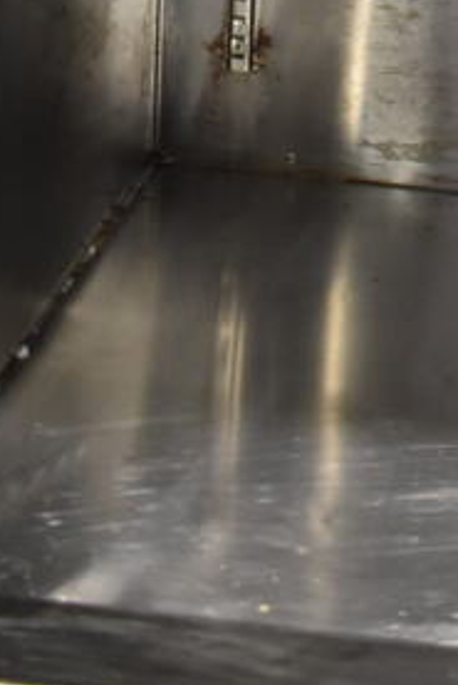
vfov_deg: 20.3
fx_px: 1696
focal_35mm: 89
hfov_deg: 14.8
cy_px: -271
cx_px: 579
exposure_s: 1/30
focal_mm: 18
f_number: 3.5
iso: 1250
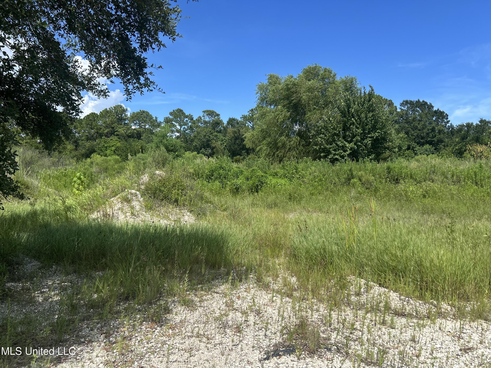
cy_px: 184
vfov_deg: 53.1
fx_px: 369
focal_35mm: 26
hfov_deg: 67.3
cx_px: 246
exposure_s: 1/3165
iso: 50
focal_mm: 5.7
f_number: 1.5
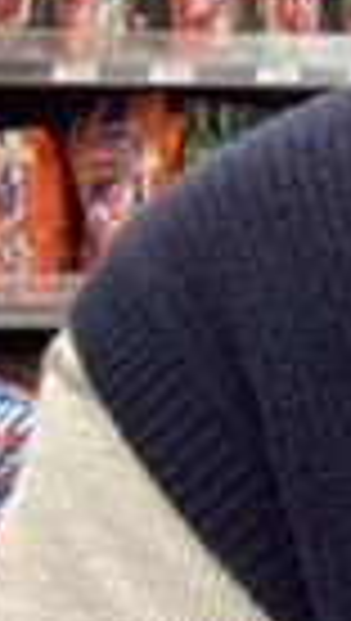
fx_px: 2423
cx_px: 814
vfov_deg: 14.6
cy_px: 369
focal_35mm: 147
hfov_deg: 7.7
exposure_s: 1/50
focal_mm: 3.3
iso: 320
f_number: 2.4
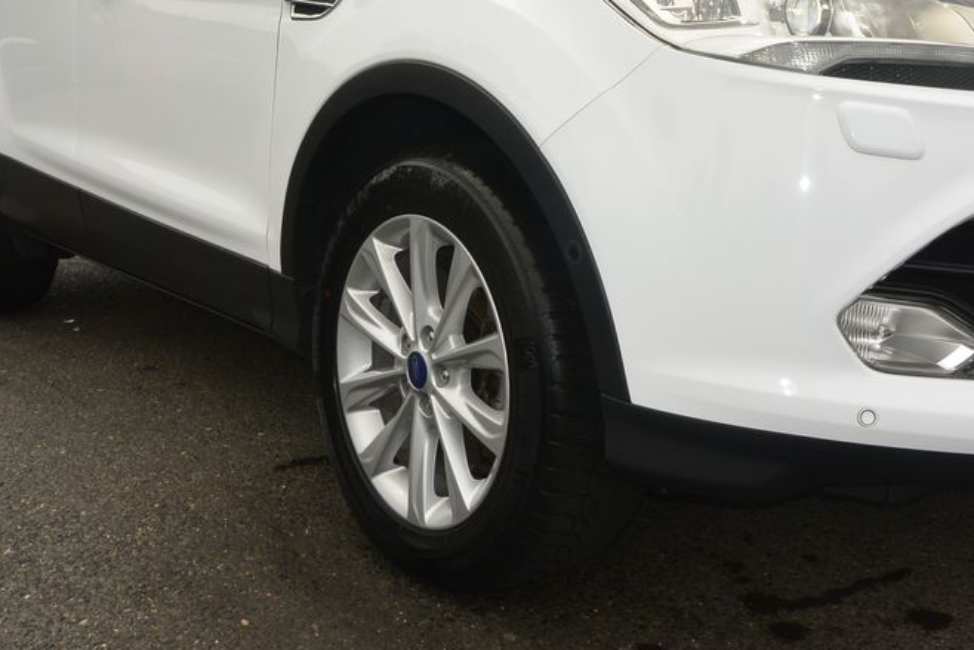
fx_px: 1137
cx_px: 634
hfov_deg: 45.8
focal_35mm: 42
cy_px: 189
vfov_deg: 31.5
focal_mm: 10
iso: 160
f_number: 9
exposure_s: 1/250
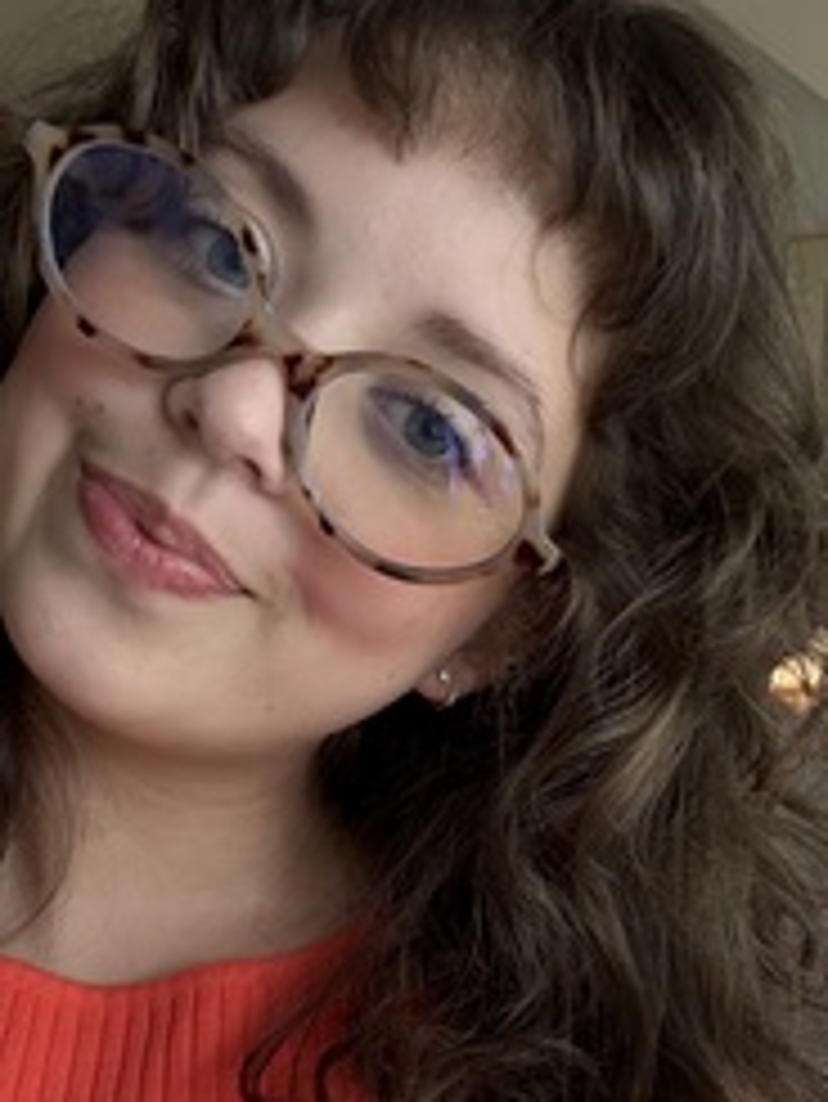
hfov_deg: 30.6
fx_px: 1498
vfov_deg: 40.0
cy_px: 720
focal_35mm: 47
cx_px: 268
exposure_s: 1/60
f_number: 1.9
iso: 320
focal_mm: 2.69
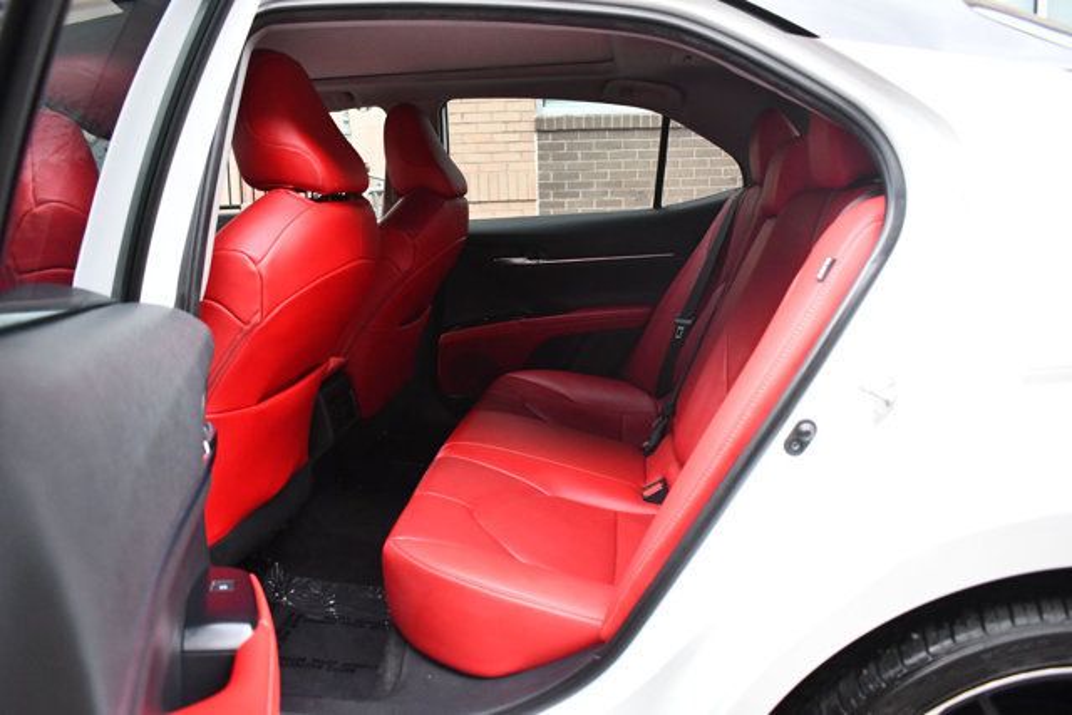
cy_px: 358
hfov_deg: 67.4
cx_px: 536
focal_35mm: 27
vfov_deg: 48.0
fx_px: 804
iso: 3200
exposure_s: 1/80
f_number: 3.5
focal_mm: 18
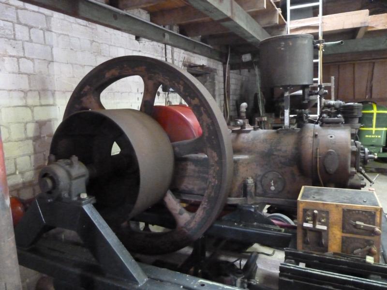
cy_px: 145
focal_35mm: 25
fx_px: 279
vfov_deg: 54.9
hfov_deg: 69.4
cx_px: 194
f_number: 3.3
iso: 1600
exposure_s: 1/15
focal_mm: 4.1
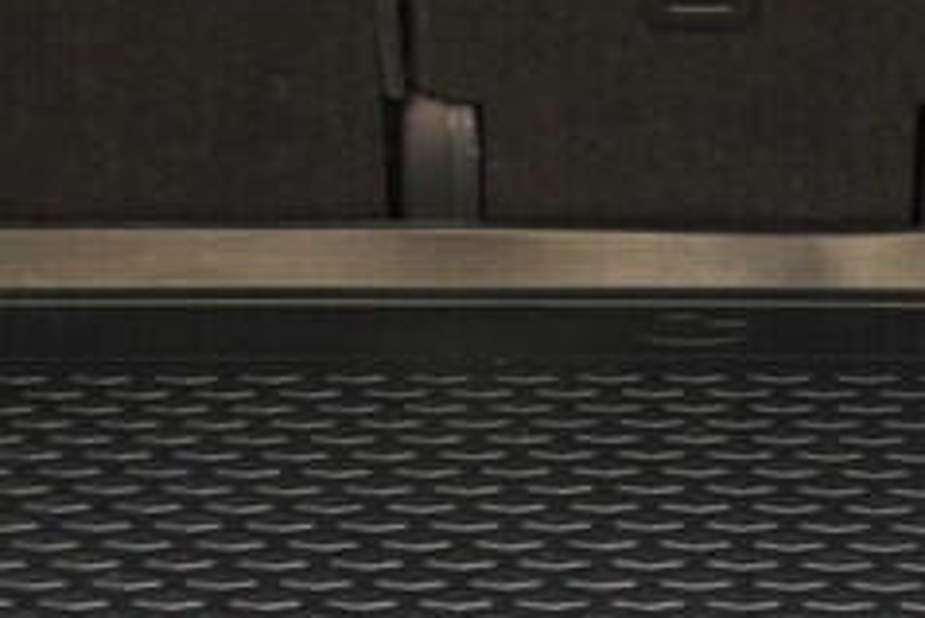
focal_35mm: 155
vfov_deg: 8.8
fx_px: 3985
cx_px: 622
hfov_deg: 13.2
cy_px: 2
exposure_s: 1/40
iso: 640
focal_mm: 24
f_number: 2.8
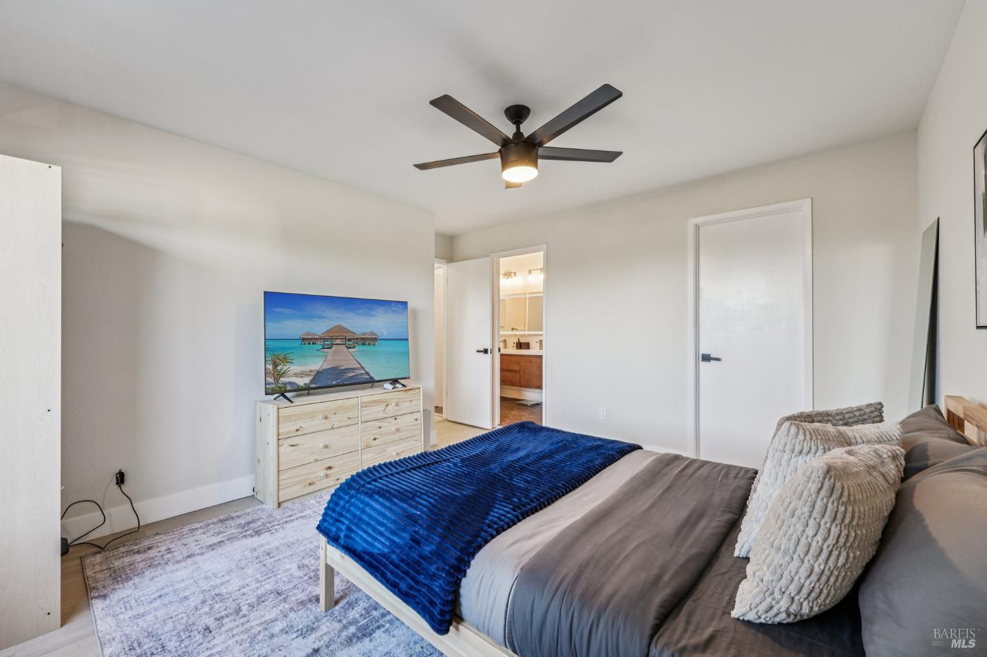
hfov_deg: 104.3
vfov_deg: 81.2
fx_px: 384
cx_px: 494
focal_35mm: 14
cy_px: 328
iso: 640
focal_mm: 14
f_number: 8
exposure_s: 1/30
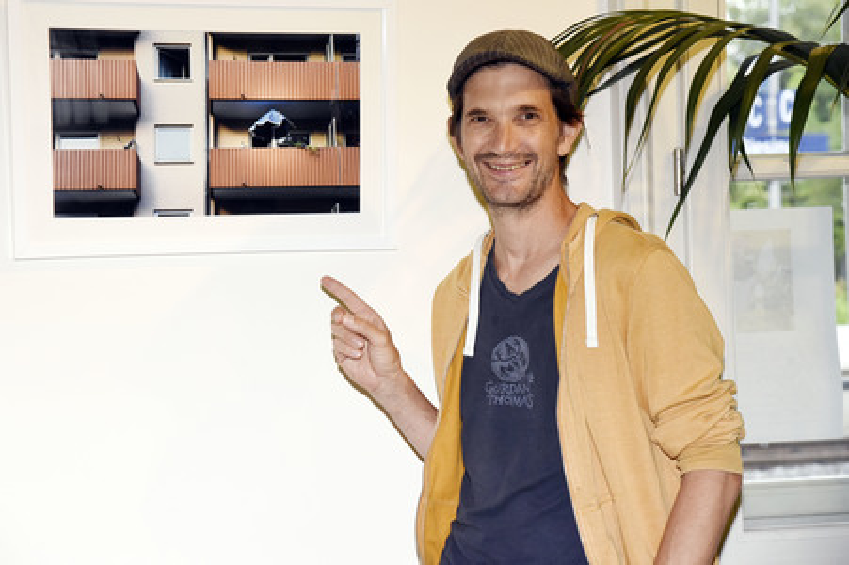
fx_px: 2003
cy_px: 282
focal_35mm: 85
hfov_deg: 23.9
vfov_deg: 16.0
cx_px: 424
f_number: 6.3
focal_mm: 85
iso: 3200
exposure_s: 1/80
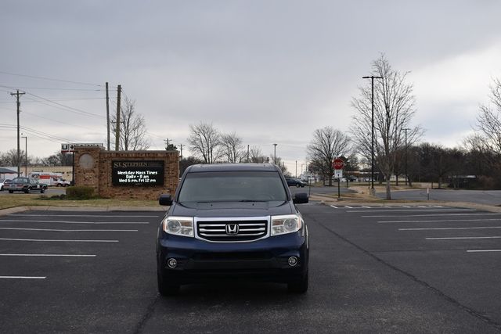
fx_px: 647
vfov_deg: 29.0
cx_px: 250
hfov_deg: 42.3
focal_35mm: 46
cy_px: 167
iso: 200
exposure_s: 1/250
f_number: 6.3
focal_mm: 31
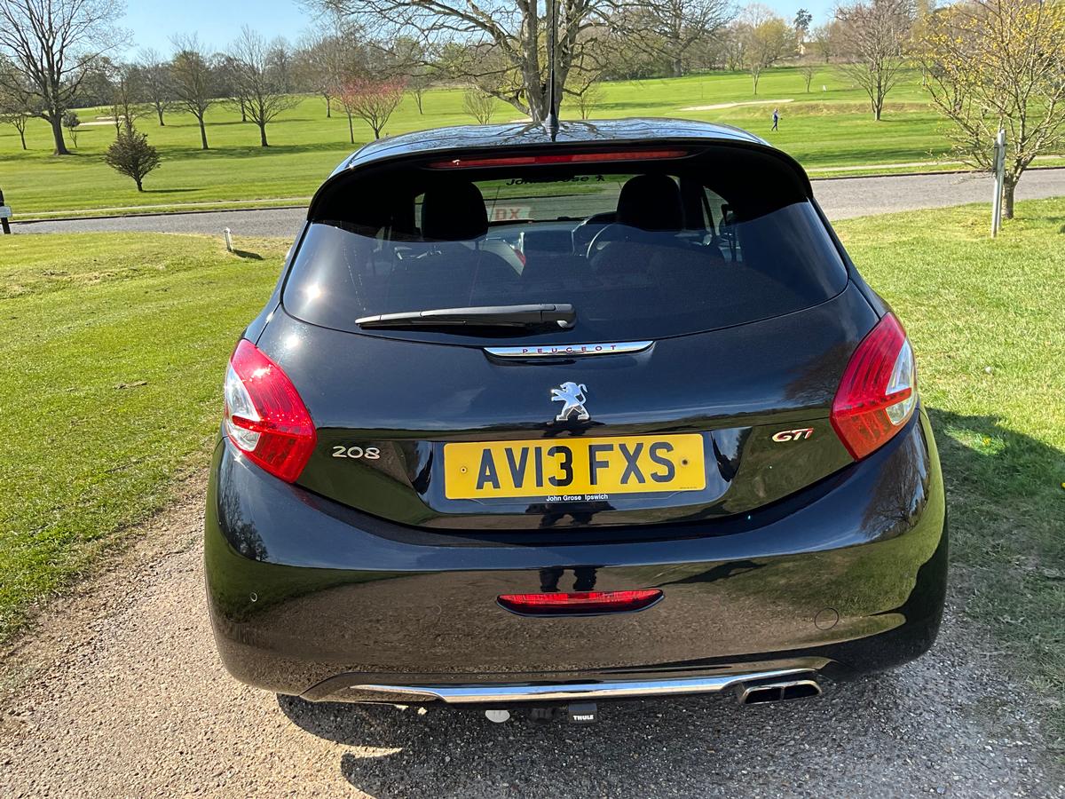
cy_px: 400
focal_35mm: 29
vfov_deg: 48.2
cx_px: 532
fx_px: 892
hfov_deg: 61.7
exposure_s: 1/442
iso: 25
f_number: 1.8
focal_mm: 3
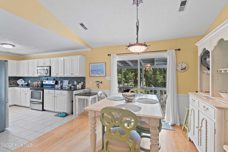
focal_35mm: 16
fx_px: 101
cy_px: 76
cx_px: 114
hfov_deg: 96.7
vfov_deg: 73.7
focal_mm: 11
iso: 100
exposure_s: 1
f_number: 4.8
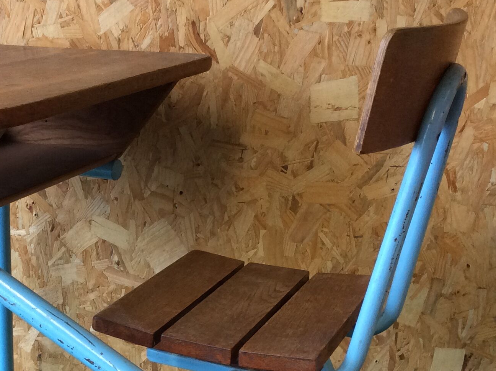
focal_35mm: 64
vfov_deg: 22.4
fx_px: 916
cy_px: 318
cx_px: 113
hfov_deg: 29.7
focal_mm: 3.3
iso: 64
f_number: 2.4
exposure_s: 1/25
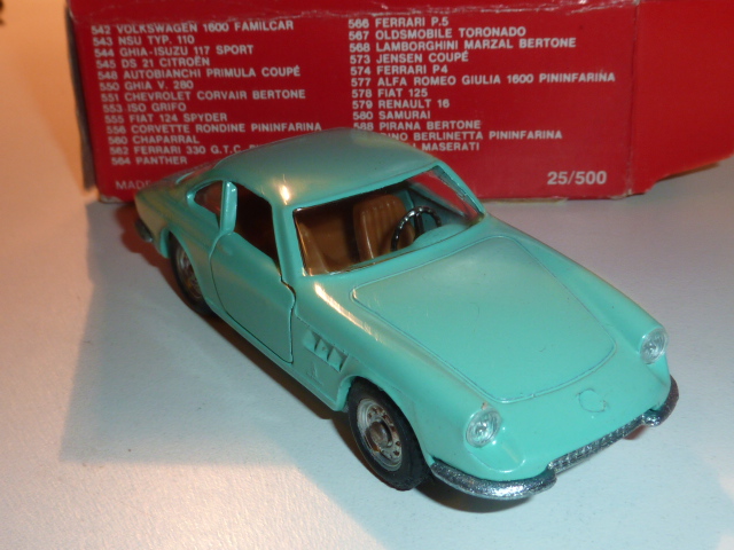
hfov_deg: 39.7
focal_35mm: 48
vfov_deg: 30.3
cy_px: 275
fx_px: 1018
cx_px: 367
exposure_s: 1/30
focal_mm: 4.4
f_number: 4
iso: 100
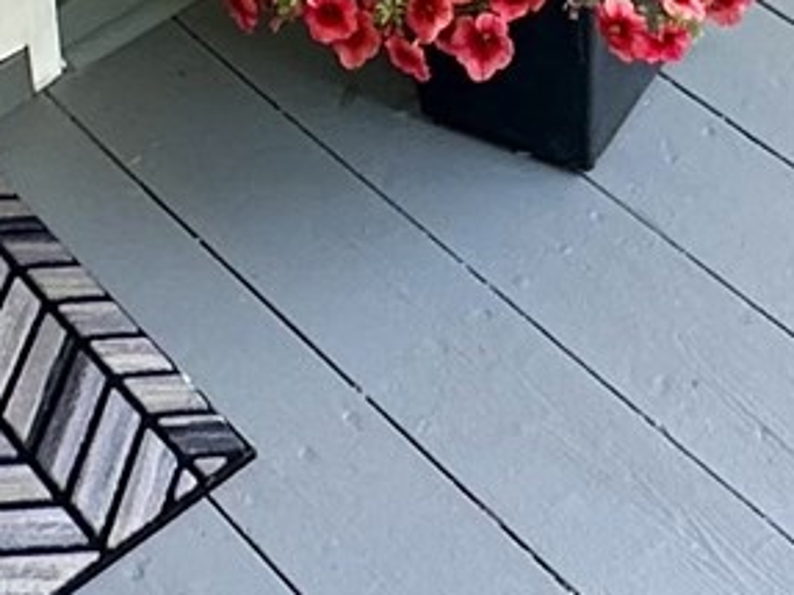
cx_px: 719
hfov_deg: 19.3
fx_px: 2293
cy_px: -1024
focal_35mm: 100
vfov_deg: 11.2
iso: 40
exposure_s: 1/99
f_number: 2.2
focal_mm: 2.22
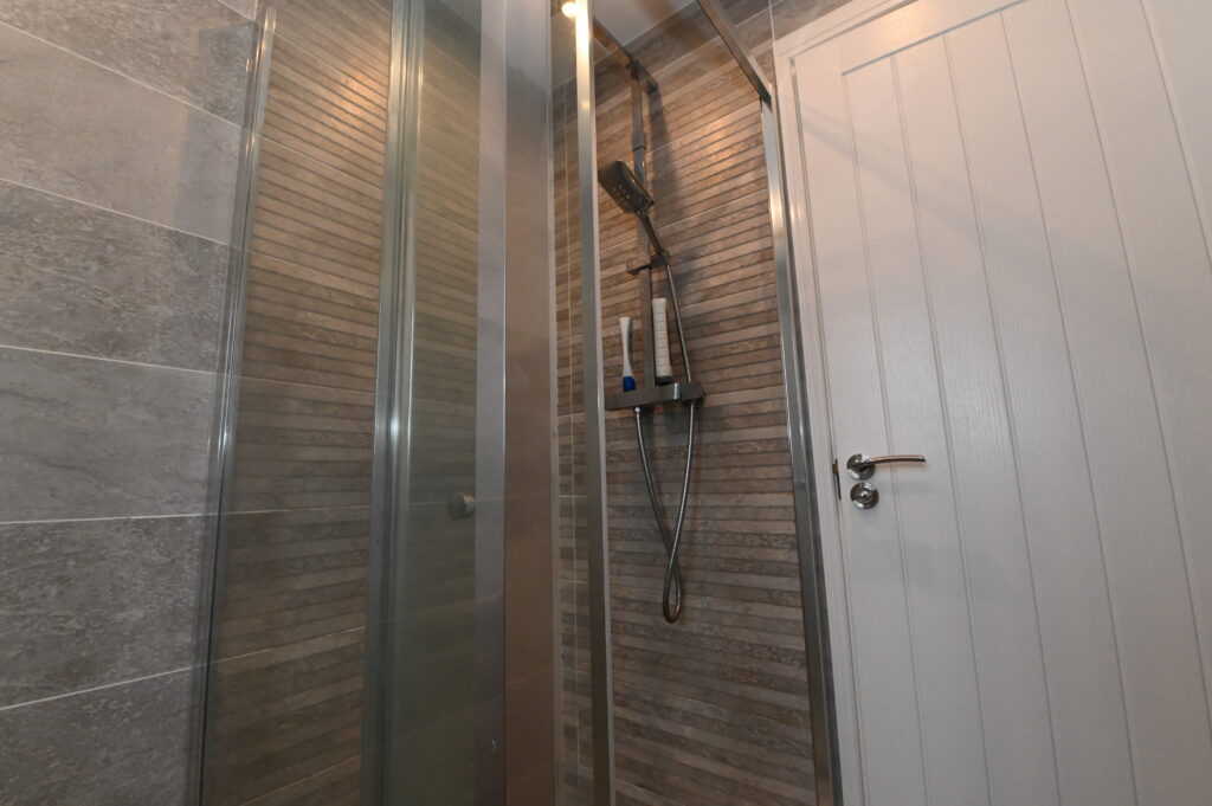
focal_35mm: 15
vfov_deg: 77.2
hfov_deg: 100.4
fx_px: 505
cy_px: 403
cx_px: 606
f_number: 10
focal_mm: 15
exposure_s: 1/125
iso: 5000
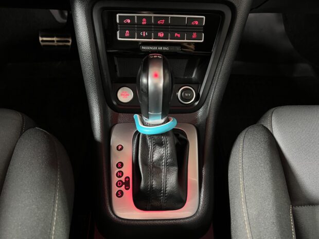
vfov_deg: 53.1
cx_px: 160
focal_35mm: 26
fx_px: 240
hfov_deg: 67.3
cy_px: 120
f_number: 1.5
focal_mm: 5.7
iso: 800
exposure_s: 1/30
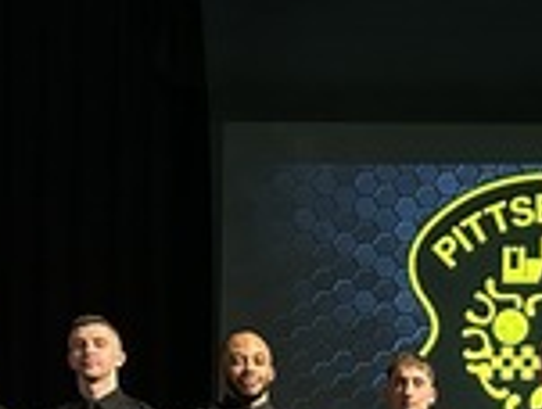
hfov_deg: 19.5
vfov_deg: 14.0
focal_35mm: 98
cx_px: 508
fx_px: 1538
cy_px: 649
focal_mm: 5.7
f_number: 1.5
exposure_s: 1/40
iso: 500
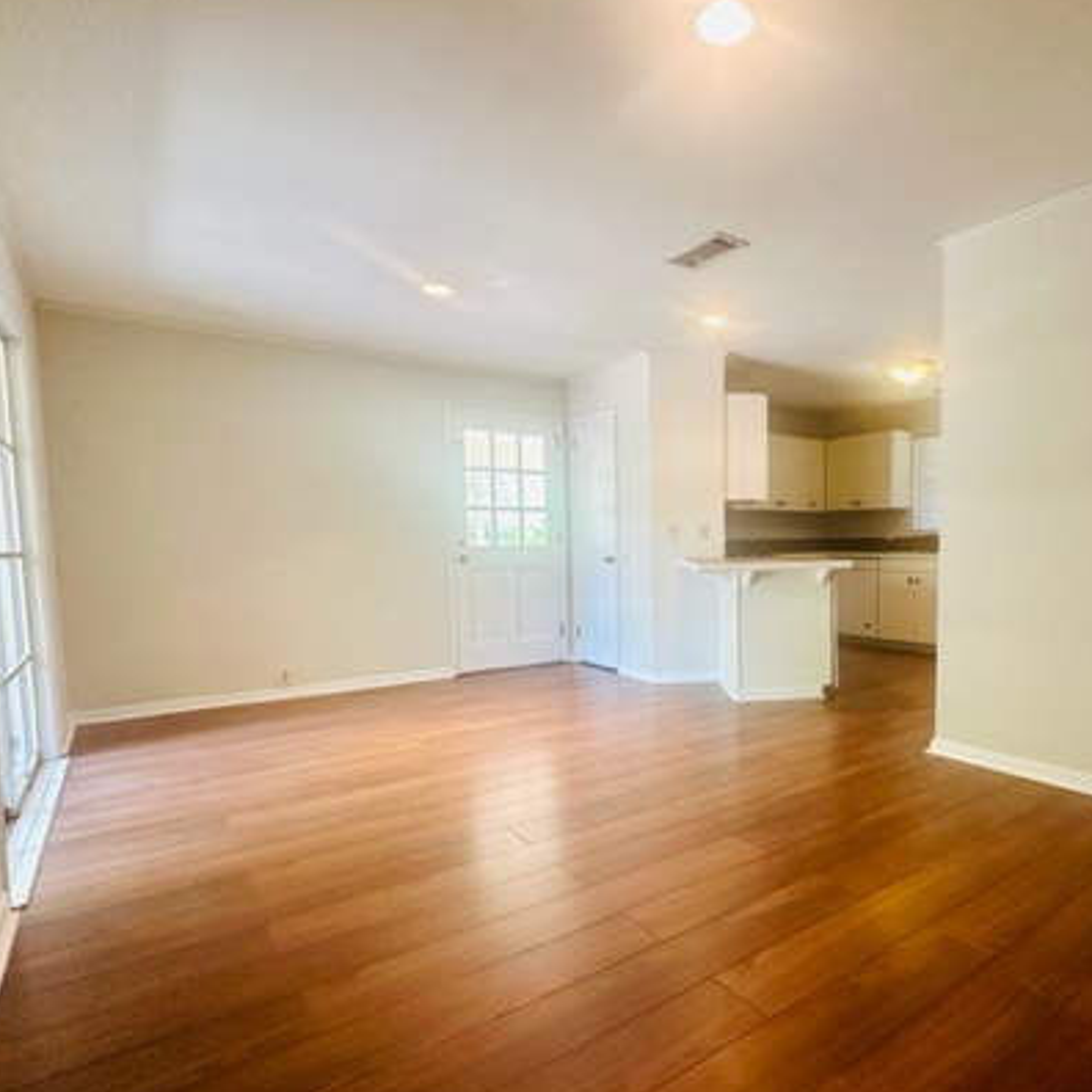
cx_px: 684
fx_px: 714
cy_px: 598
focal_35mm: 20
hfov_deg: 73.5
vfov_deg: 74.6
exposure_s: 1/60
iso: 200
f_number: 2.2
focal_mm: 2.22
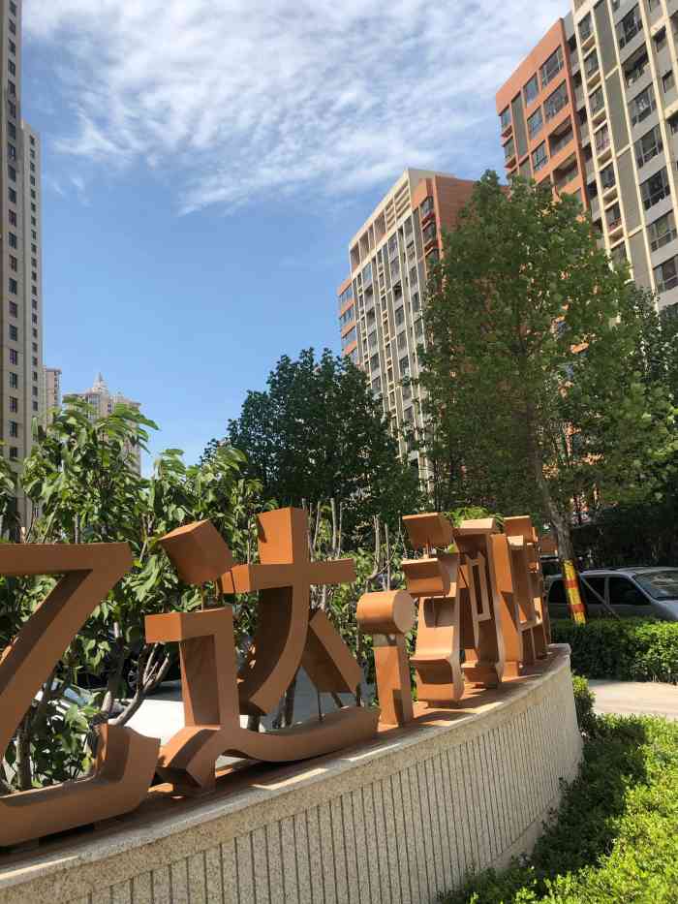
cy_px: 452
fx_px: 731
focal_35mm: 28
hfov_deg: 49.8
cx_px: 339
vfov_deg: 63.4
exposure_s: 1/1845
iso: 20
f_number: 1.8
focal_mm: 4
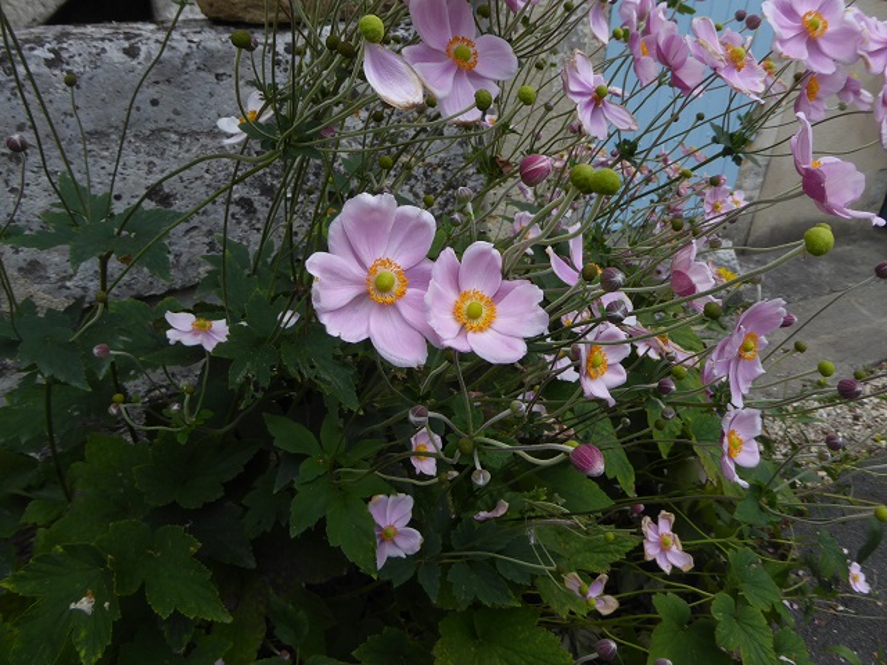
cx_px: 444
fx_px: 615
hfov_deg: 71.6
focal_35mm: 24
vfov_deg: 56.8
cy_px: 332
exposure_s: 1/250
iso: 100
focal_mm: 4.3
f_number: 3.3
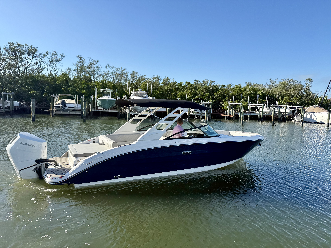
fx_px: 229
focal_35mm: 24
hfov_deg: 71.6
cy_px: 124
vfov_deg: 56.8
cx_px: 166
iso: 80
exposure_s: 1/3953
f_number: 1.78
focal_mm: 6.76
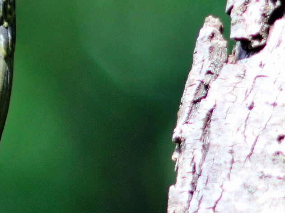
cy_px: 31
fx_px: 18052
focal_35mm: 2193
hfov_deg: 0.9
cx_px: -18
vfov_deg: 0.7
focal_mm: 400
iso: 400
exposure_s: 1/200
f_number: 4
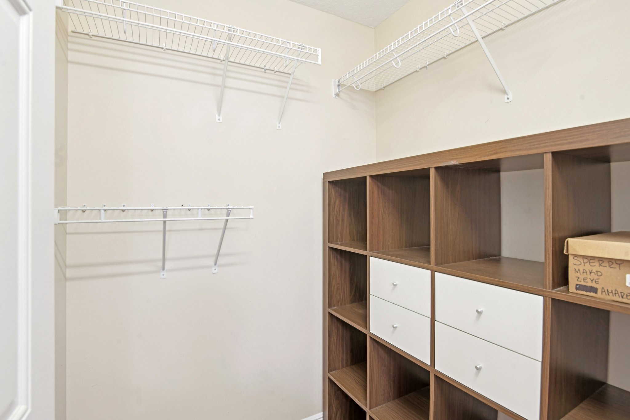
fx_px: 297
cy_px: 210
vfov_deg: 70.4
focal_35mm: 17
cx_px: 315
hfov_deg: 93.3
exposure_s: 1/5
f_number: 8
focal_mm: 17
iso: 400
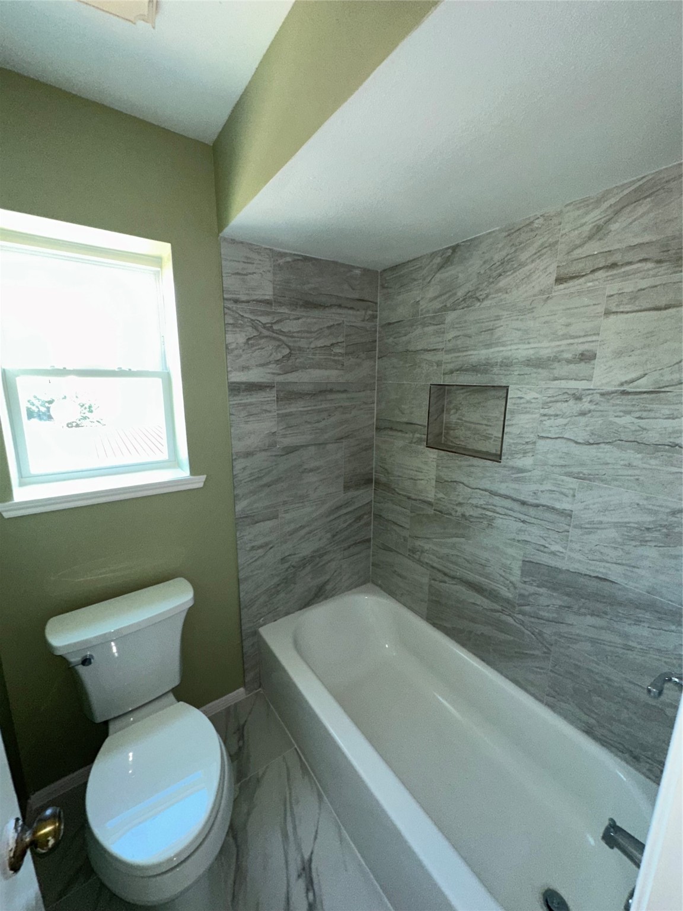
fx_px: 368
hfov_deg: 85.7
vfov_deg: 102.1
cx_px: 342
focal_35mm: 14
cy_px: 456
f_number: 2.2
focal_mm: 2.22
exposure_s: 1/60
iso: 125
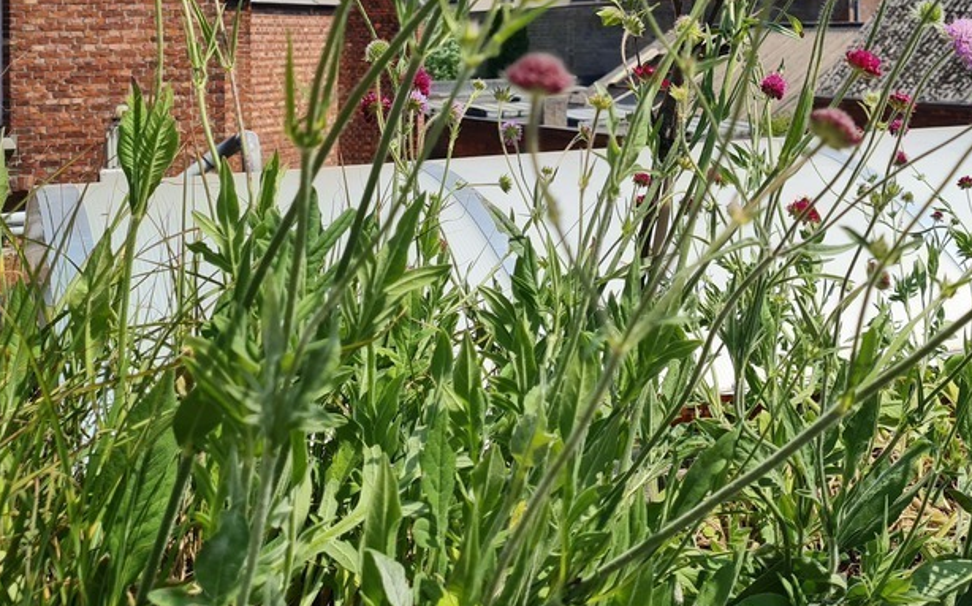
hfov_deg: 42.6
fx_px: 1218
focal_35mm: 46
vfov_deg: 26.6
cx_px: 690
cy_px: 13
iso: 50
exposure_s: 1/2688
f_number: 1.8
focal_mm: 5.4
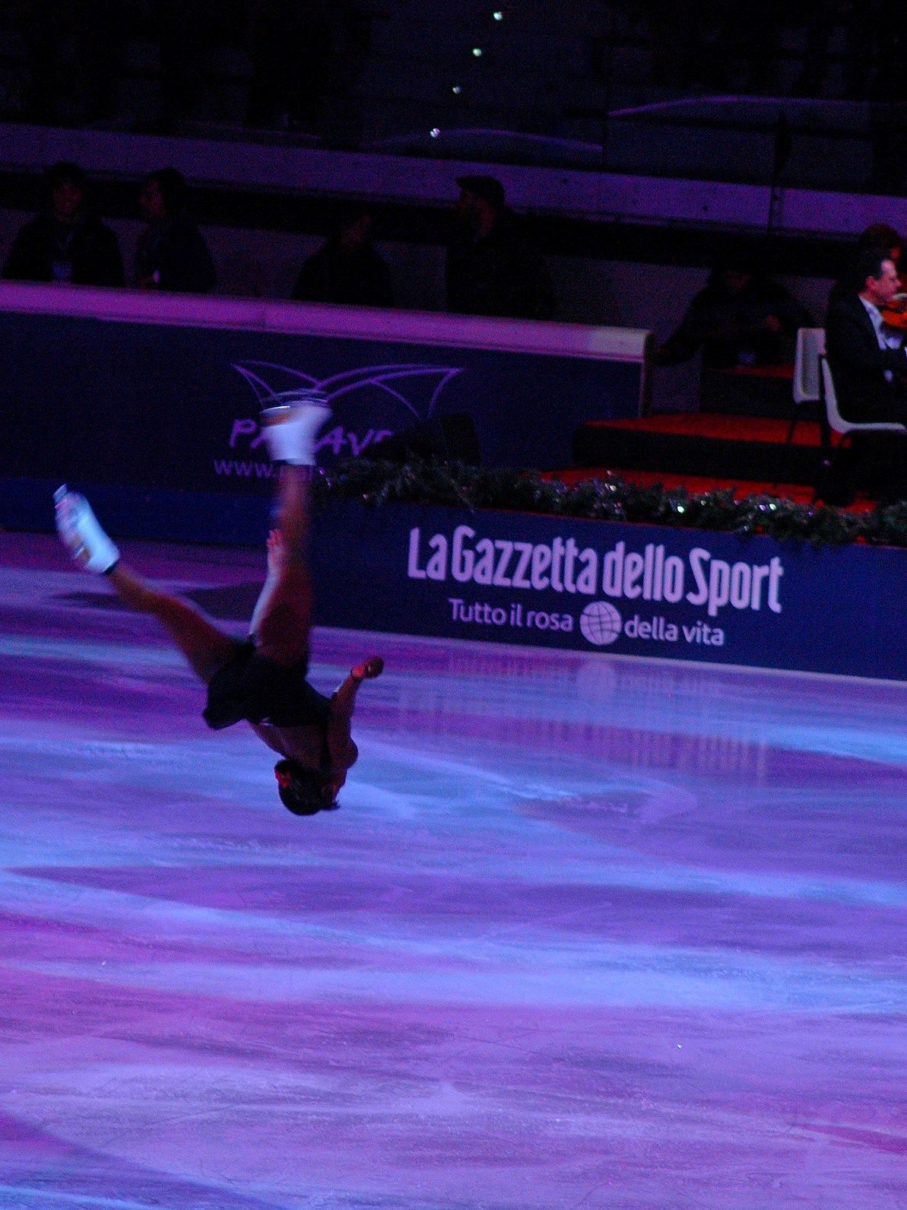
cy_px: 606
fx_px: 14430
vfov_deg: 4.8
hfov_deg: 3.6
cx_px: 427
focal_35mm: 413
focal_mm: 190
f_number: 5.6
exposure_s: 1/125
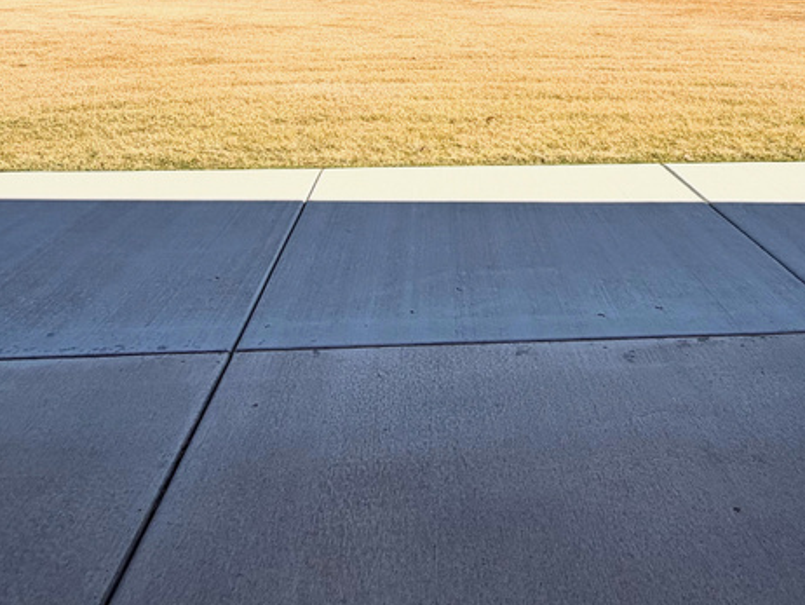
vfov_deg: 41.7
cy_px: 58
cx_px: 481
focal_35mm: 31
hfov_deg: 57.9
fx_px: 721
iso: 25
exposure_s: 1/770
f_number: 2.2
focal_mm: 2.22
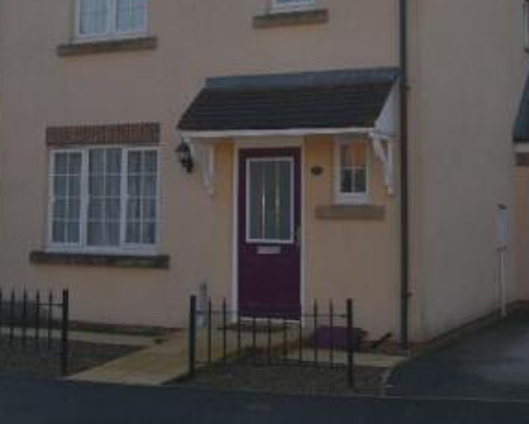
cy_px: 81
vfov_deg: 25.8
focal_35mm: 58
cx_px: 343
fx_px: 908
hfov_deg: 32.3
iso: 100
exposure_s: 1/250
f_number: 8
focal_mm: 18
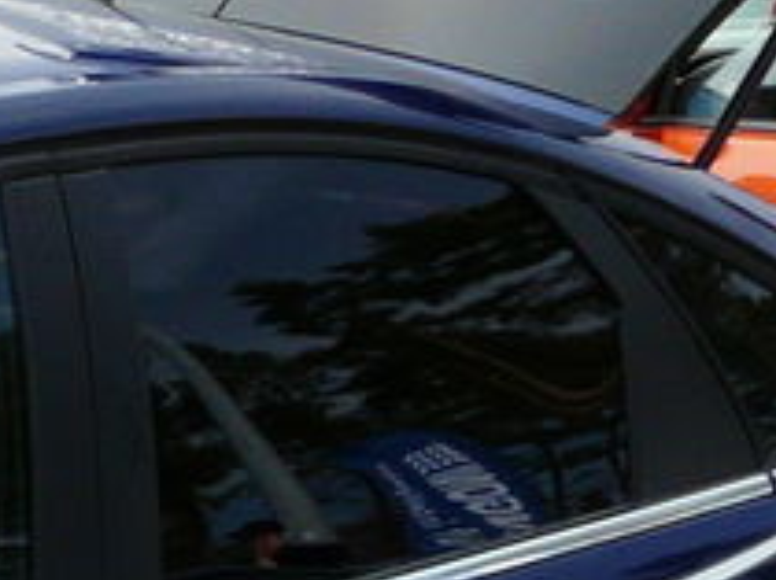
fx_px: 3829
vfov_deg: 8.4
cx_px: -994
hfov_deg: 10.3
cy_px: 972
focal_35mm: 171
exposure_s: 1/250
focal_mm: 4.6
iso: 100
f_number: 5.6
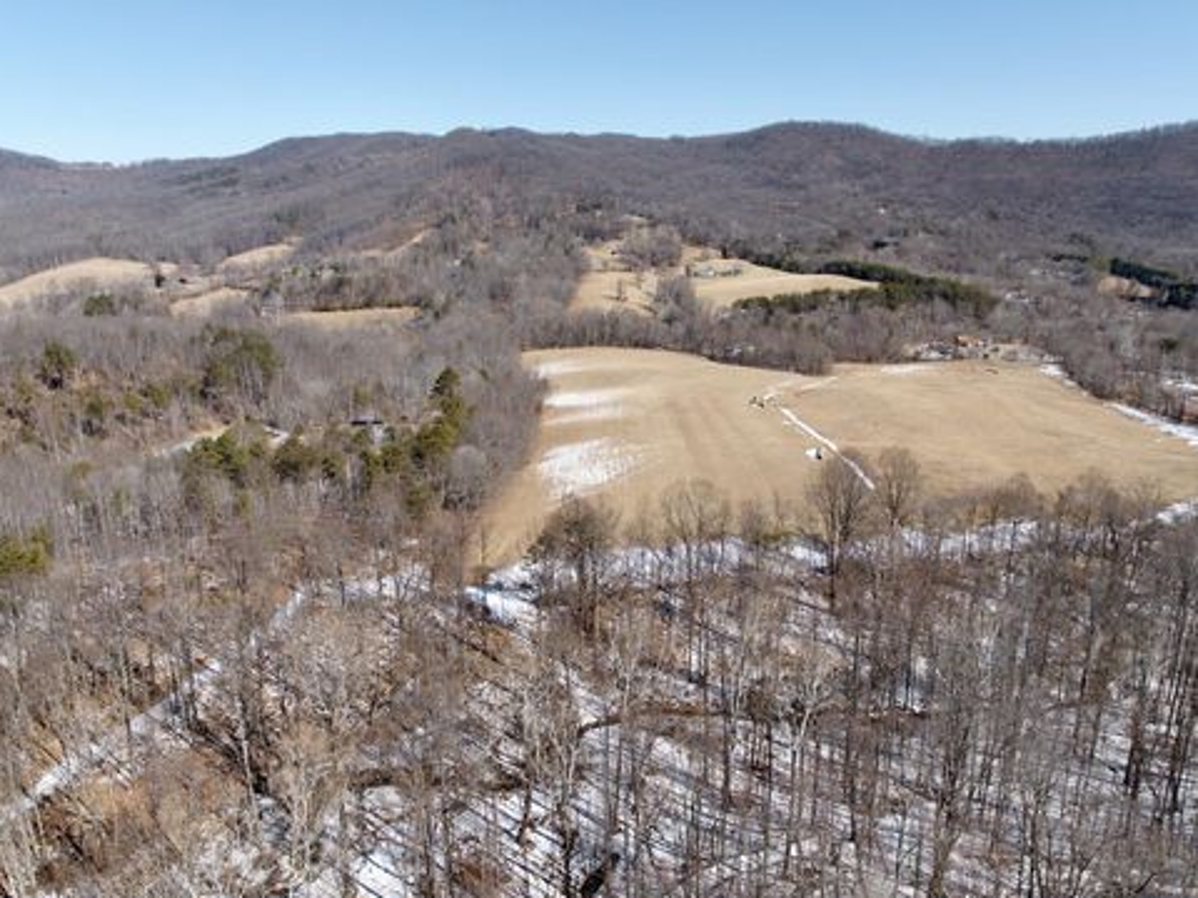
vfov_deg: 54.9
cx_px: 606
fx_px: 865
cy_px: 444
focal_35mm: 25
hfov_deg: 69.4
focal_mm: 12.29
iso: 110
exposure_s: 1/1250
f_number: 2.8
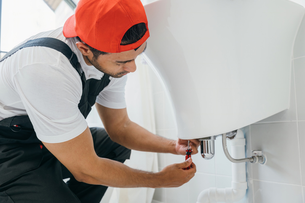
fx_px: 339
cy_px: 102
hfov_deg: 48.4
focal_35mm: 40
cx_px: 152
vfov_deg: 33.4
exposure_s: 1/160
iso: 400
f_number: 4.5
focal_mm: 40
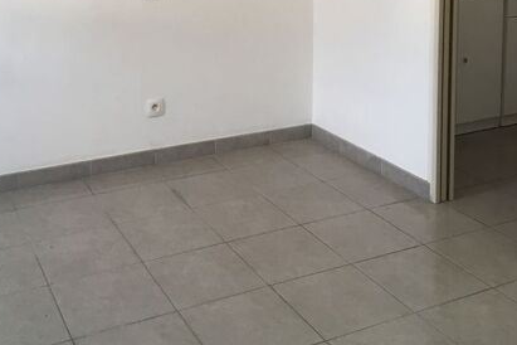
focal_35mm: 47
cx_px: 223
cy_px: -18
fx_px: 675
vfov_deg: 26.7
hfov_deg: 41.8
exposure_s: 1/30
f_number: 2.2
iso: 32
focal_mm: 4.15
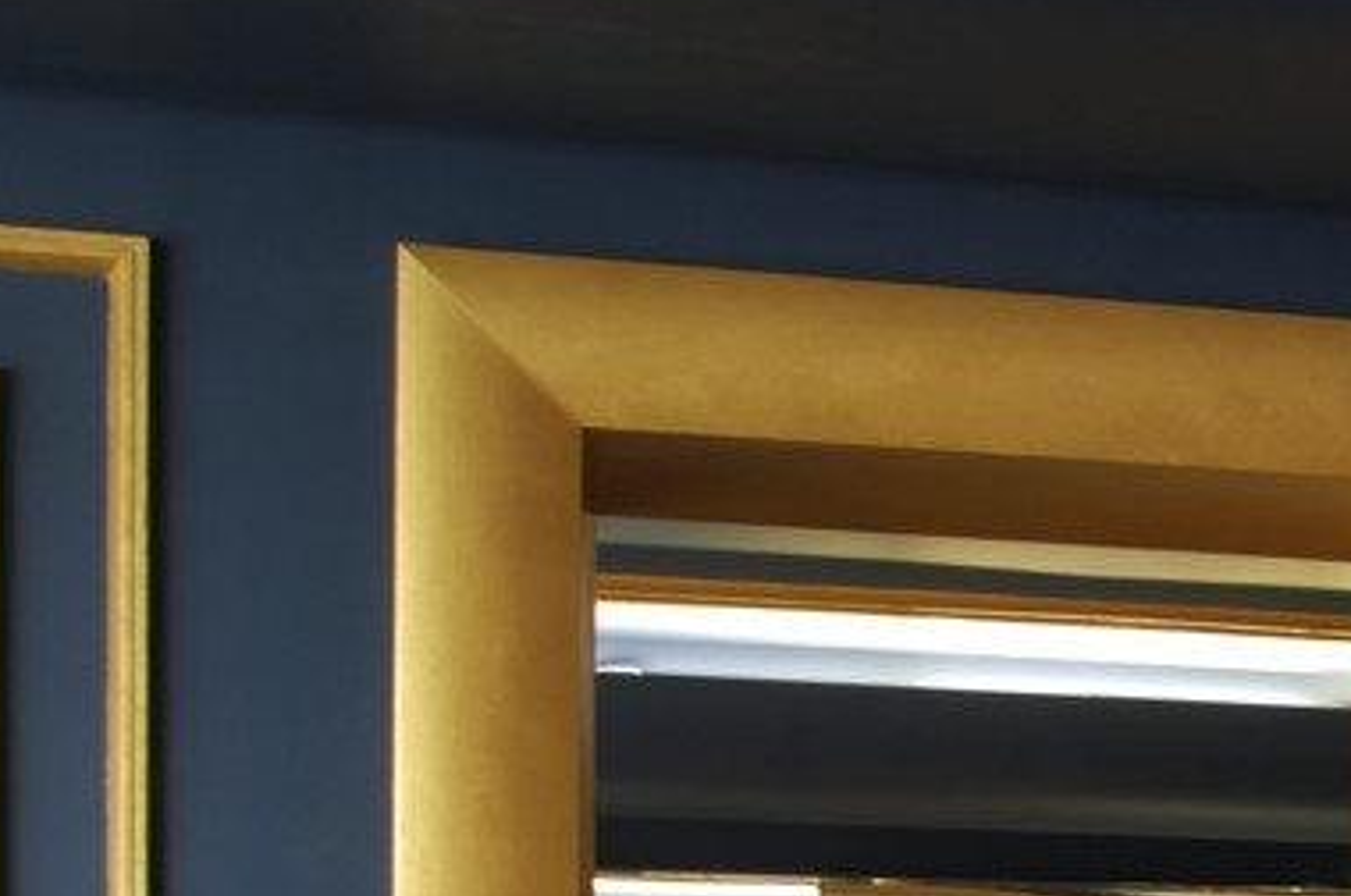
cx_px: 2755
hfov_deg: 14.1
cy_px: 1326
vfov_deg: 11.0
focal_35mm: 120
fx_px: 4500
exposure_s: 1.5
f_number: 8
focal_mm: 19
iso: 100
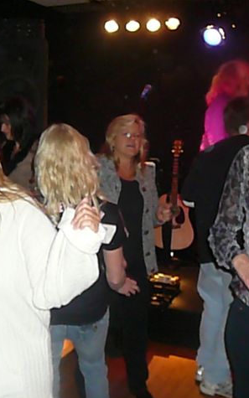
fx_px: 543
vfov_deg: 40.3
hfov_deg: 25.6
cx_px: 70
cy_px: 200
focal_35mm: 50
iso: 800
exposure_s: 1/30
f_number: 2.8
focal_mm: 5.2
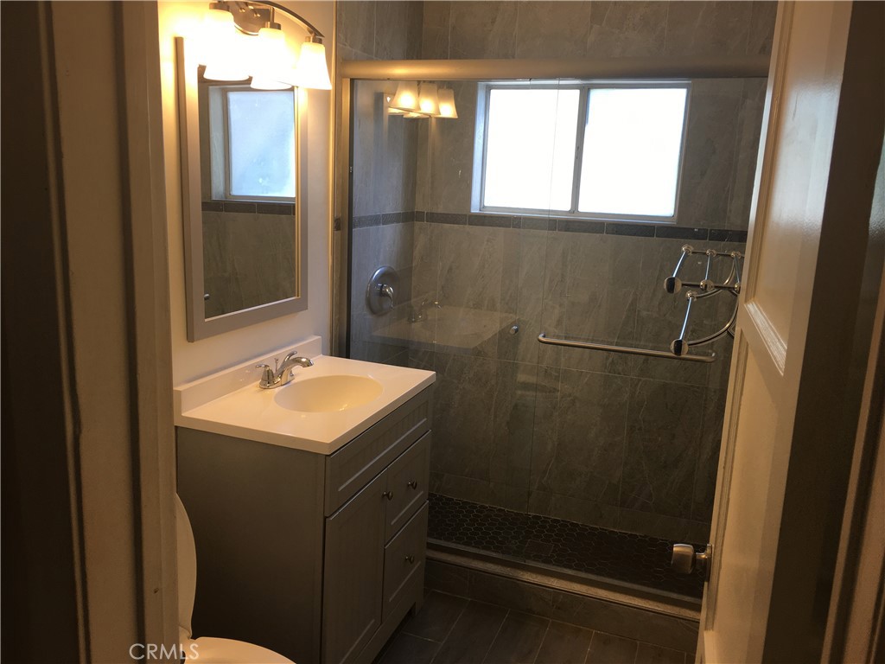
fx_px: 741
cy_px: 332
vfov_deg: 48.2
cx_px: 442
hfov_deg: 61.7
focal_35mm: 29
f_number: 2.2
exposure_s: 1/40
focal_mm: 4.15
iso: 32
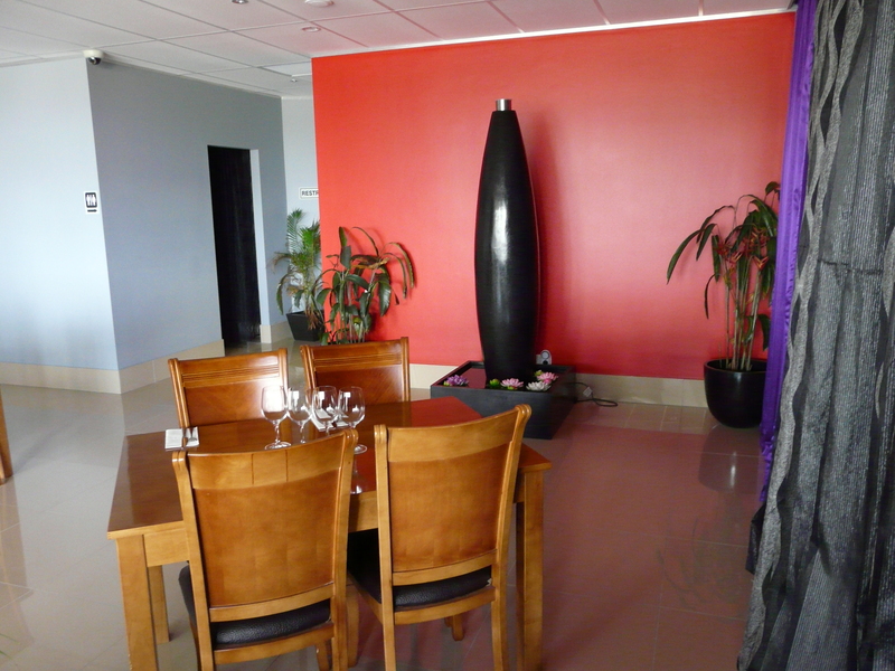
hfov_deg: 63.4
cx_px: 448
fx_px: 724
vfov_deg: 49.7
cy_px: 336
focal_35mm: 28
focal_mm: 4.6
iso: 400
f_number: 2.8
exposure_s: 1/25
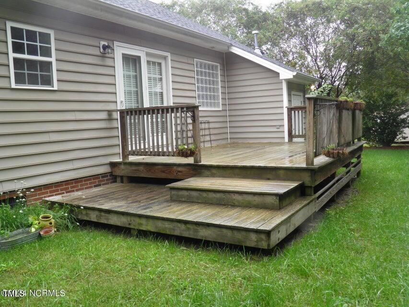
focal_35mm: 30
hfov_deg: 60.0
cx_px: 204
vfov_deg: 46.8
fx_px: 355
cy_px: 154
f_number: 3.7
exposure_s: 1/50
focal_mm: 5.5
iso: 50
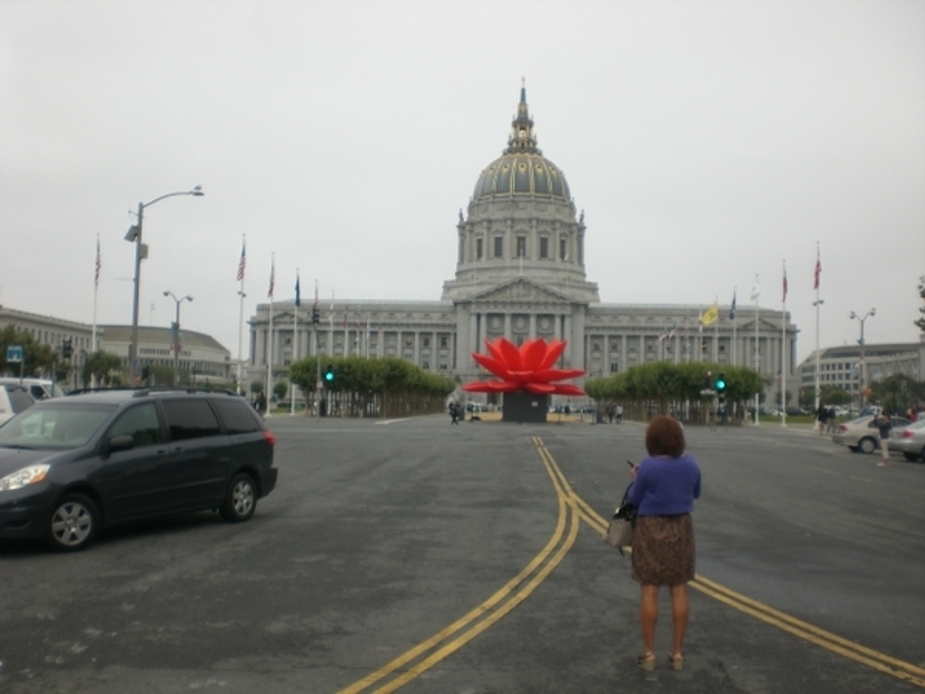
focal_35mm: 38
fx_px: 1015
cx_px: 462
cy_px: 347
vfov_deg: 37.7
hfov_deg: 49.0
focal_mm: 6.3
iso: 50
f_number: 3.1
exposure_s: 1/320
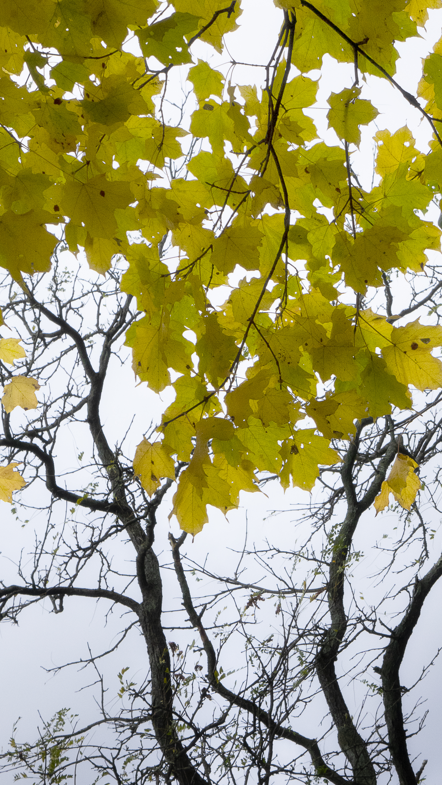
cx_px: 284
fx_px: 3187
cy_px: 363
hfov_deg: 7.9
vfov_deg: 14.1
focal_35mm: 153
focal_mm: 43.62
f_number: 10
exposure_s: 1/200
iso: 640
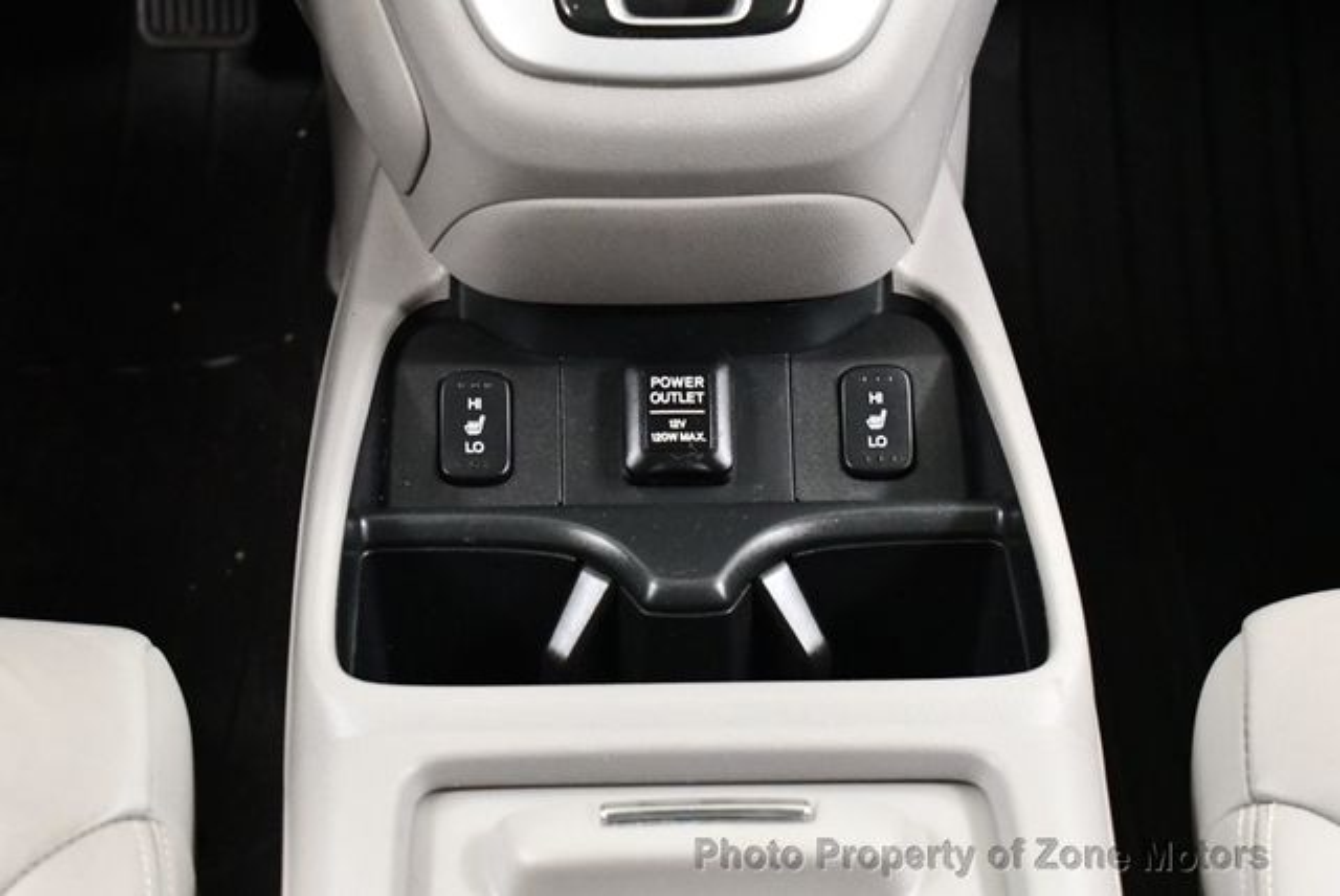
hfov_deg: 21.2
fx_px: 3576
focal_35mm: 96
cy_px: 448
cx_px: 670
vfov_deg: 14.3
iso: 6400
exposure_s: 1/60
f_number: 5.3
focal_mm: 48
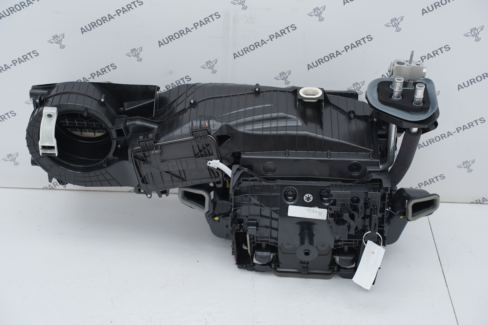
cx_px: 244
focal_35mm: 72
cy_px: 162
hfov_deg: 28.1
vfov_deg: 18.9
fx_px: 976
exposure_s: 1/125
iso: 640
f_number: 6.3
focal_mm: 72
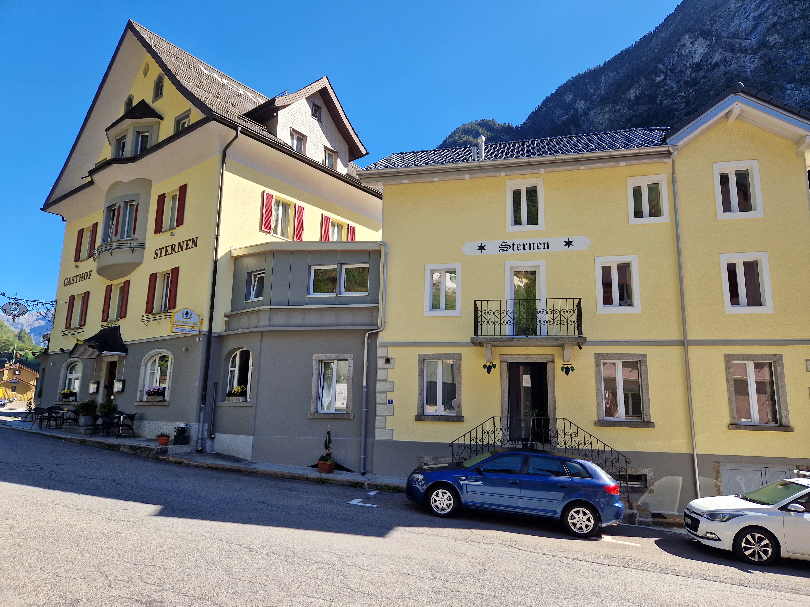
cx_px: 405
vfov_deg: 58.9
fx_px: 538
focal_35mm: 23
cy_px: 304
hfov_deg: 73.9
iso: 50
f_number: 1.8
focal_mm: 5.4
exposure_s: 1/616
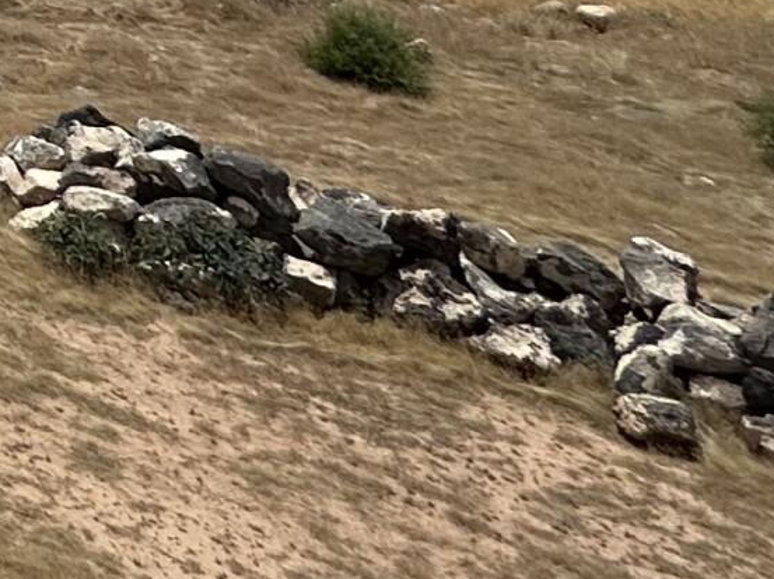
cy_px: -657
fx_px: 1698
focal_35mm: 76
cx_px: -1061
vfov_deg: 14.9
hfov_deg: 15.2
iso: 50
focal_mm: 2.22
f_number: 2.2
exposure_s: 1/5291
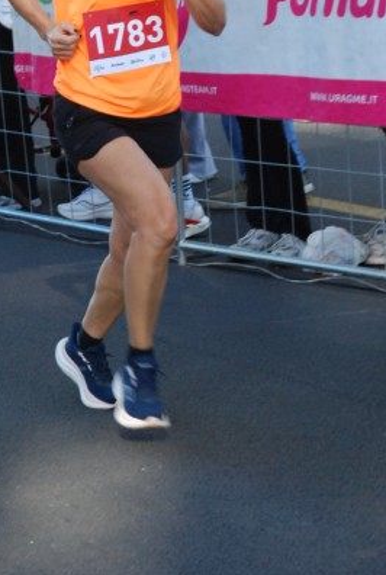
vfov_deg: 11.2
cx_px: 121
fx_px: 2912
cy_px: 144
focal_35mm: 182
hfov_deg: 7.6
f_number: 5.6
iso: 1000
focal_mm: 80
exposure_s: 1/200
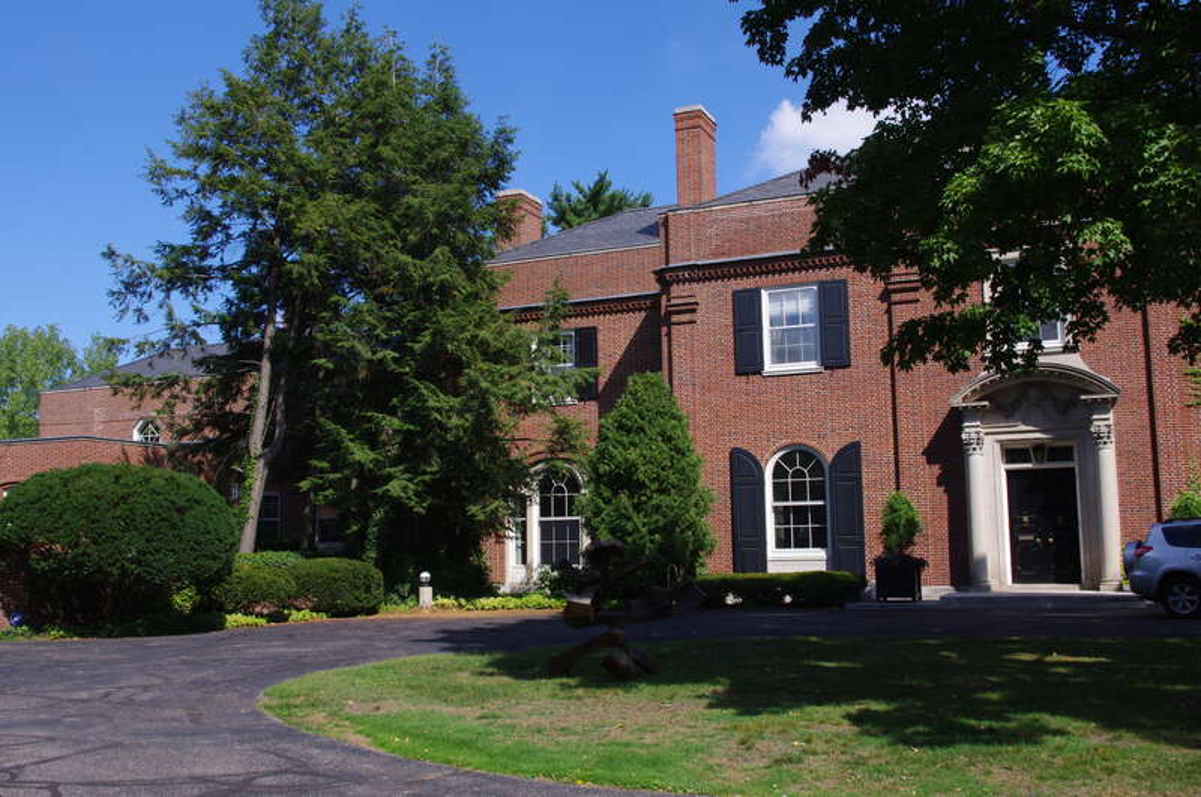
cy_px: 398
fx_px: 1199
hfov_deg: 53.2
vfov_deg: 36.8
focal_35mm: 36
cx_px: 600
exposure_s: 1/125
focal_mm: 24.38
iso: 200
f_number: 11
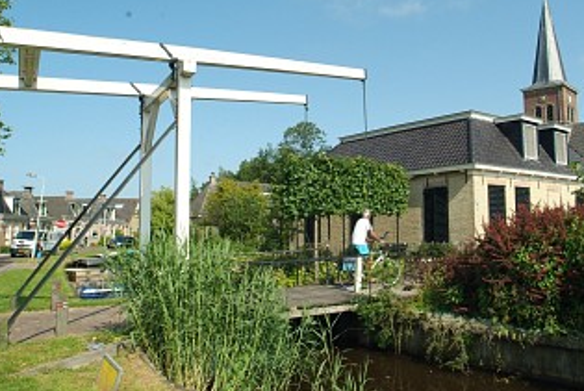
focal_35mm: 30
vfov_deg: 43.7
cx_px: 365
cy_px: 181
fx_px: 487
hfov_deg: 61.0
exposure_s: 1/750
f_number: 6.7
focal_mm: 14
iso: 400
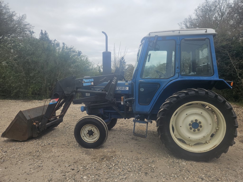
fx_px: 161
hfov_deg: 73.9
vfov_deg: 58.9
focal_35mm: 23
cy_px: 91
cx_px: 122
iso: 32
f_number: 1.8
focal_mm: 5.4
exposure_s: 1/1453
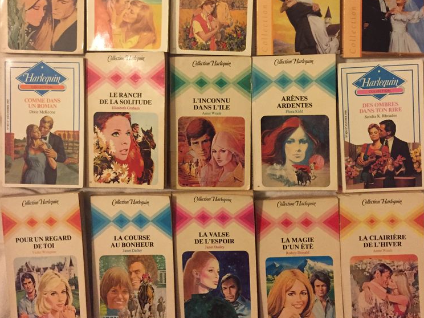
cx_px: 211
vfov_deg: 36.3
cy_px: 96
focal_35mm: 39
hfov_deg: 47.9
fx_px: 478
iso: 320
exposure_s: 1/17
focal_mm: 4.15
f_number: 2.2
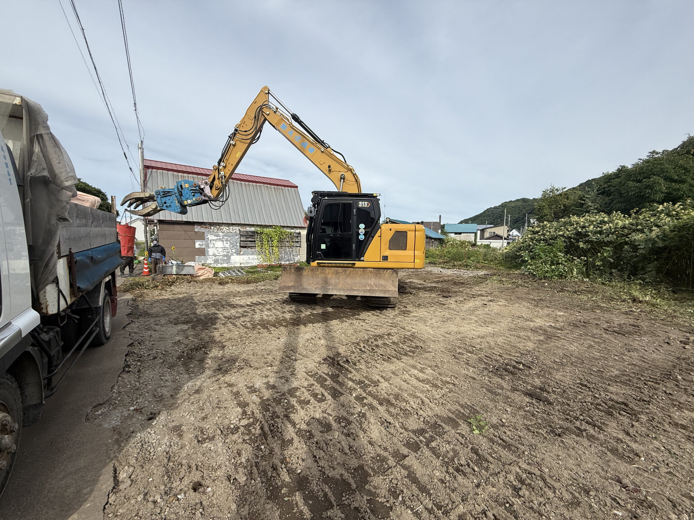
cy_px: 260
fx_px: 281
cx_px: 347
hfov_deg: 102.1
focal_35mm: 14
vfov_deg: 85.7
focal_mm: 2.22
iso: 50
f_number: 2.2
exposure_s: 1/1497
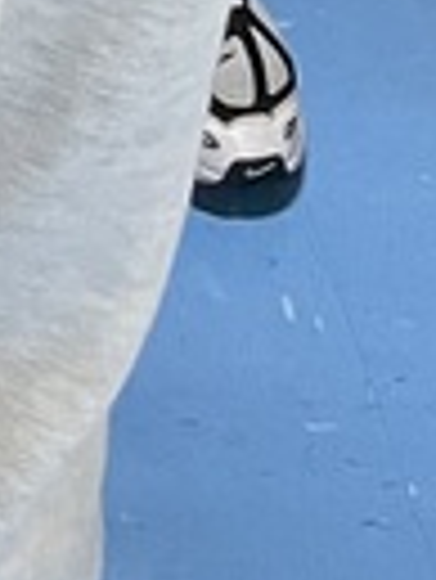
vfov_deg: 7.8
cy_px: -1394
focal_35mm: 206
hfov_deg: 6.4
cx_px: -1065
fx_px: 3454
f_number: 1.6
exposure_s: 1/60
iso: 160
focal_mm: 4.2
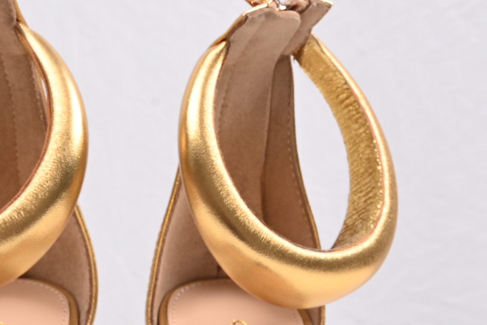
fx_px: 1894
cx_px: 93
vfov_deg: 9.7
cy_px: 367
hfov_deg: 14.6
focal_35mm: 140
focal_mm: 40
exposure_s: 1/2
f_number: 16
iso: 100
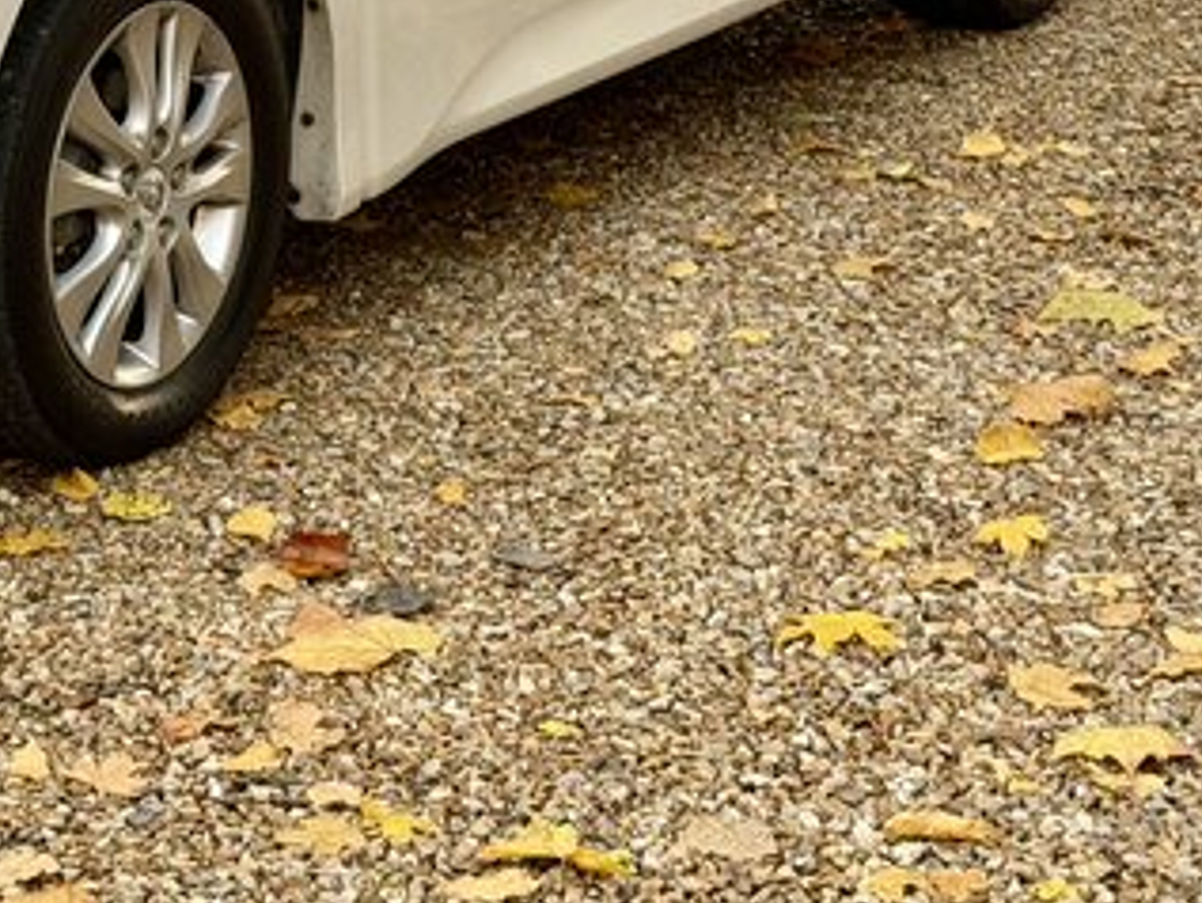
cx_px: 57
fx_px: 4203
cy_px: -228
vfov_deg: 11.9
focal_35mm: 121
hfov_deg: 16.0
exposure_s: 1/64
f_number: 1.78
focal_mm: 6.76
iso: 100
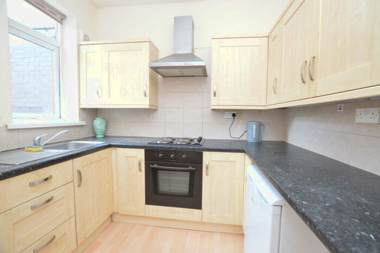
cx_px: 190
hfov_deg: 100.4
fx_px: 158
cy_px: 126
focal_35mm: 15
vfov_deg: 77.3
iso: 1250
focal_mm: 10
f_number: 3.5
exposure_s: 1/60
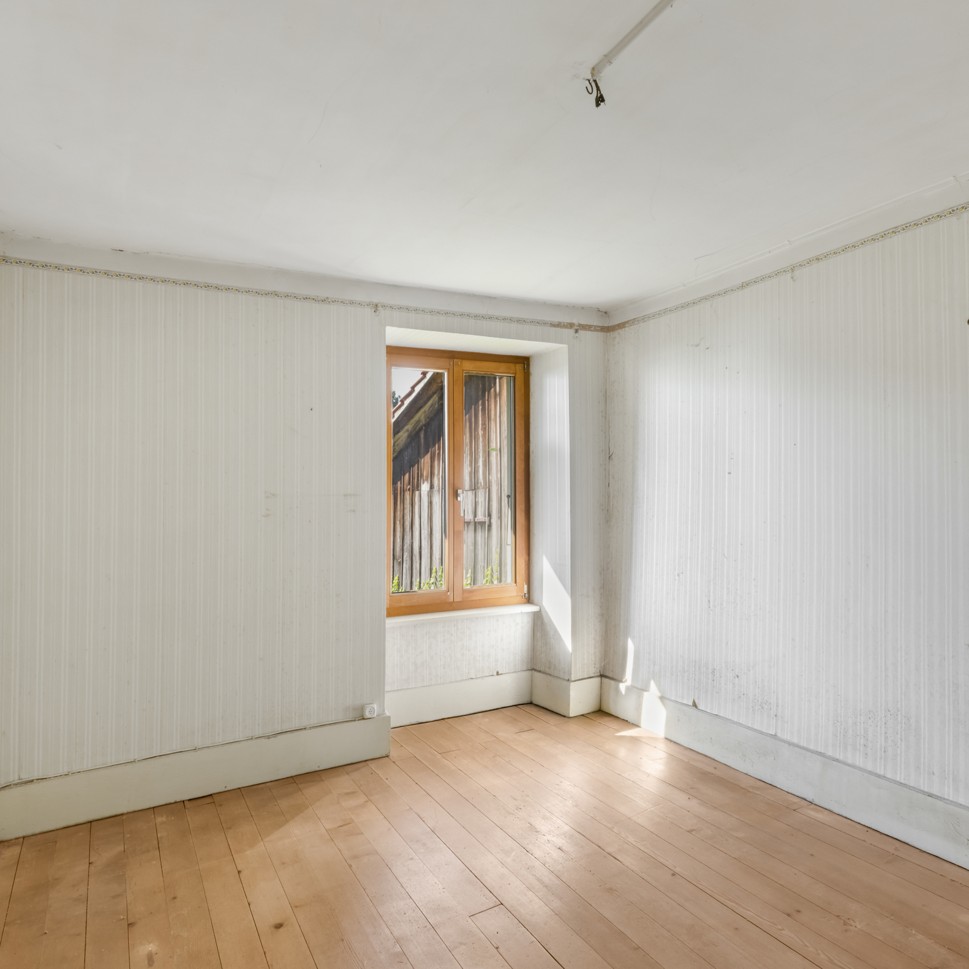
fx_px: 697
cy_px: 503
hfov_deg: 69.6
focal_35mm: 22
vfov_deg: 69.6
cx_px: 513
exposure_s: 1/4
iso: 100
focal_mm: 16
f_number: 11
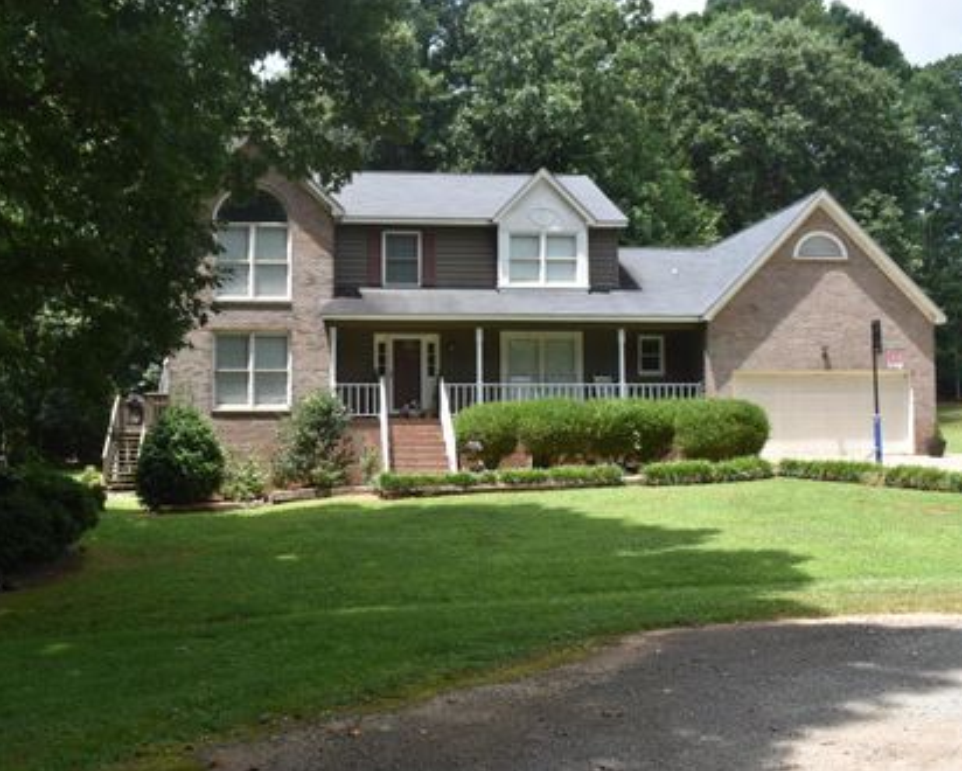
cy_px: 384
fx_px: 1168
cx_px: 423
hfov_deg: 44.7
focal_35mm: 41
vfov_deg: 36.5
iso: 200
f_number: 7.1
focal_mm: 24
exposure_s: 1/250
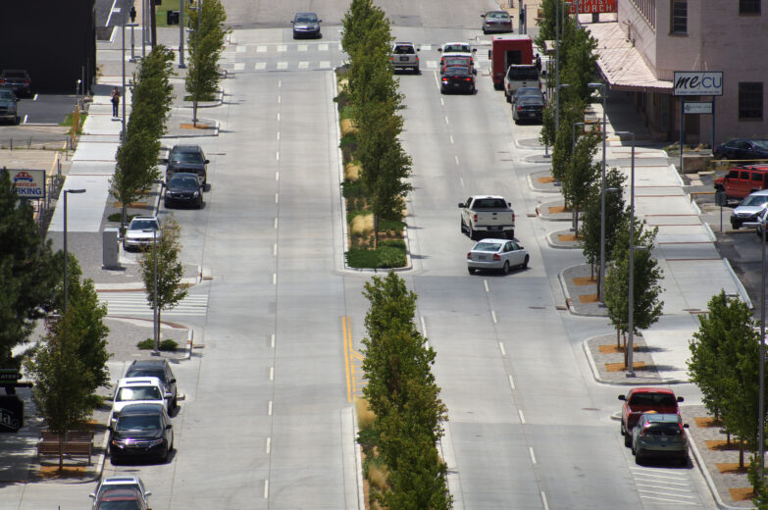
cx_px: 384
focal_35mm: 315
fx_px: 6712
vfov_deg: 4.4
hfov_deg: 6.5
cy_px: 255
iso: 100
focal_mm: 210
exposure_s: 1/500
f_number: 7.1
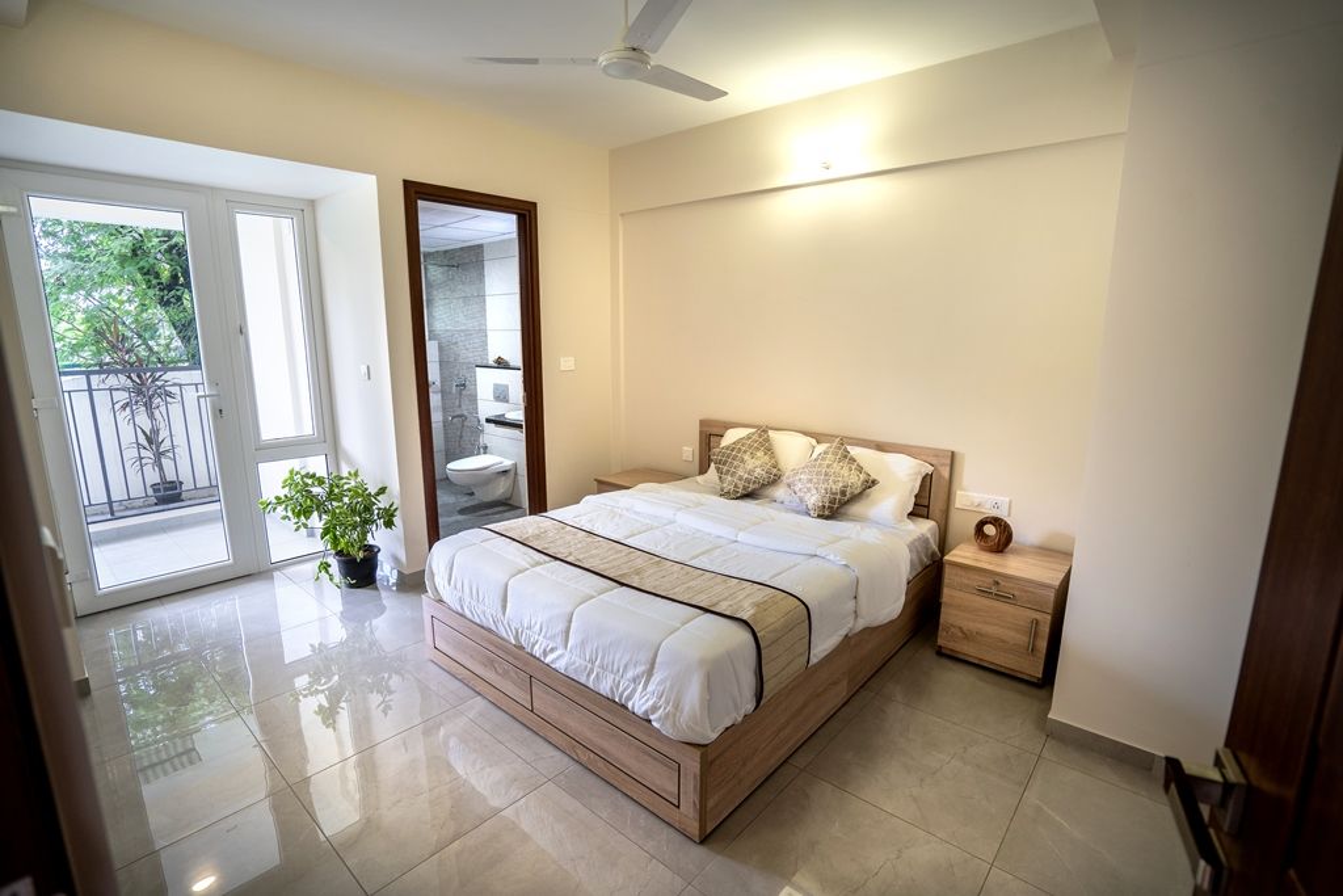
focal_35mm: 16
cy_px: 448
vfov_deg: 73.8
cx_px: 672
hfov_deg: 96.7
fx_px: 597
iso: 250
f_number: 4
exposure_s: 1/30
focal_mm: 16
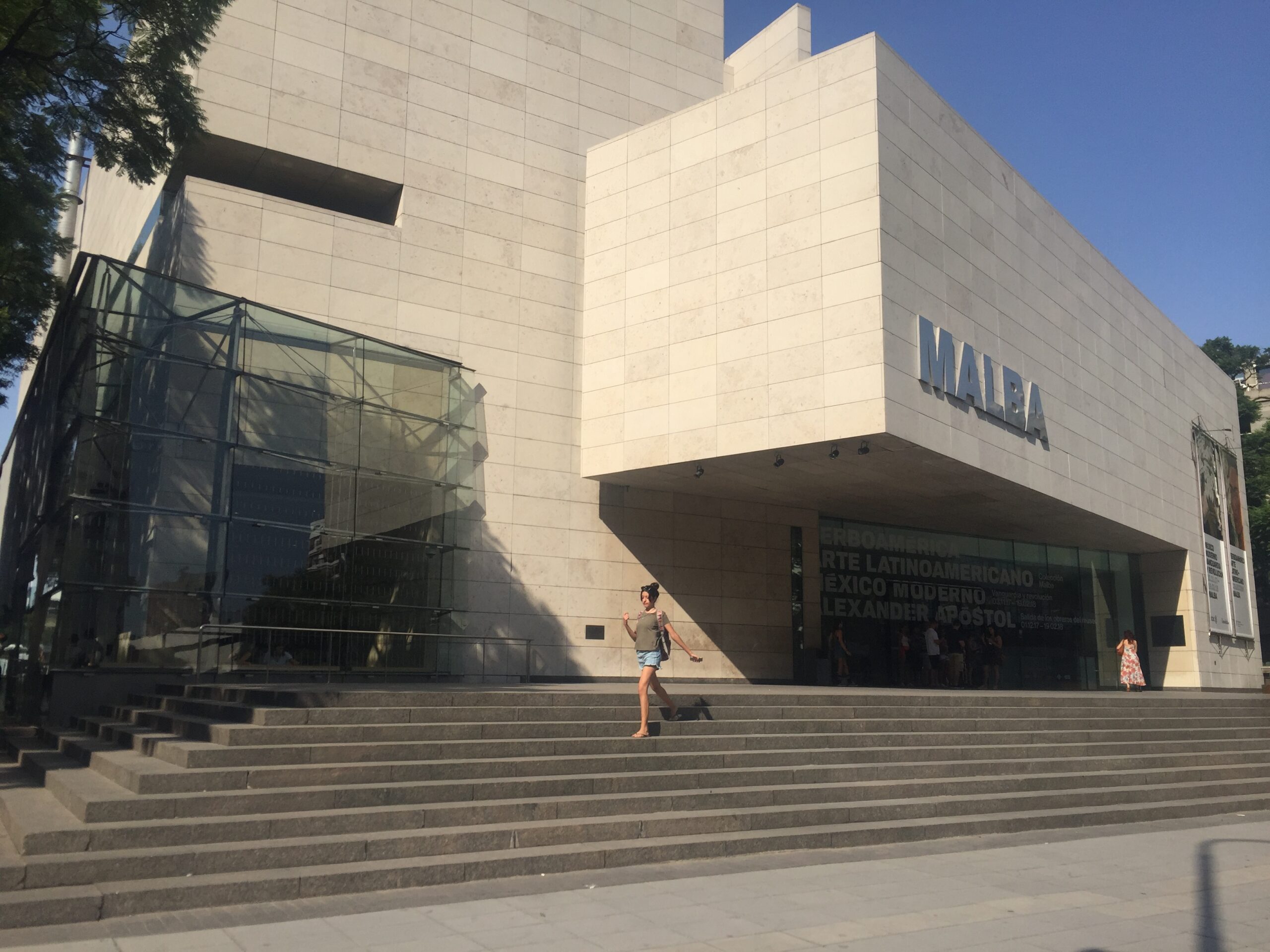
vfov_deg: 48.2
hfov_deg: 61.7
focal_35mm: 29
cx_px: 635
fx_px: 1064
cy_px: 476
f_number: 2.2
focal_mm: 4.15
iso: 32
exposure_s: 1/3049
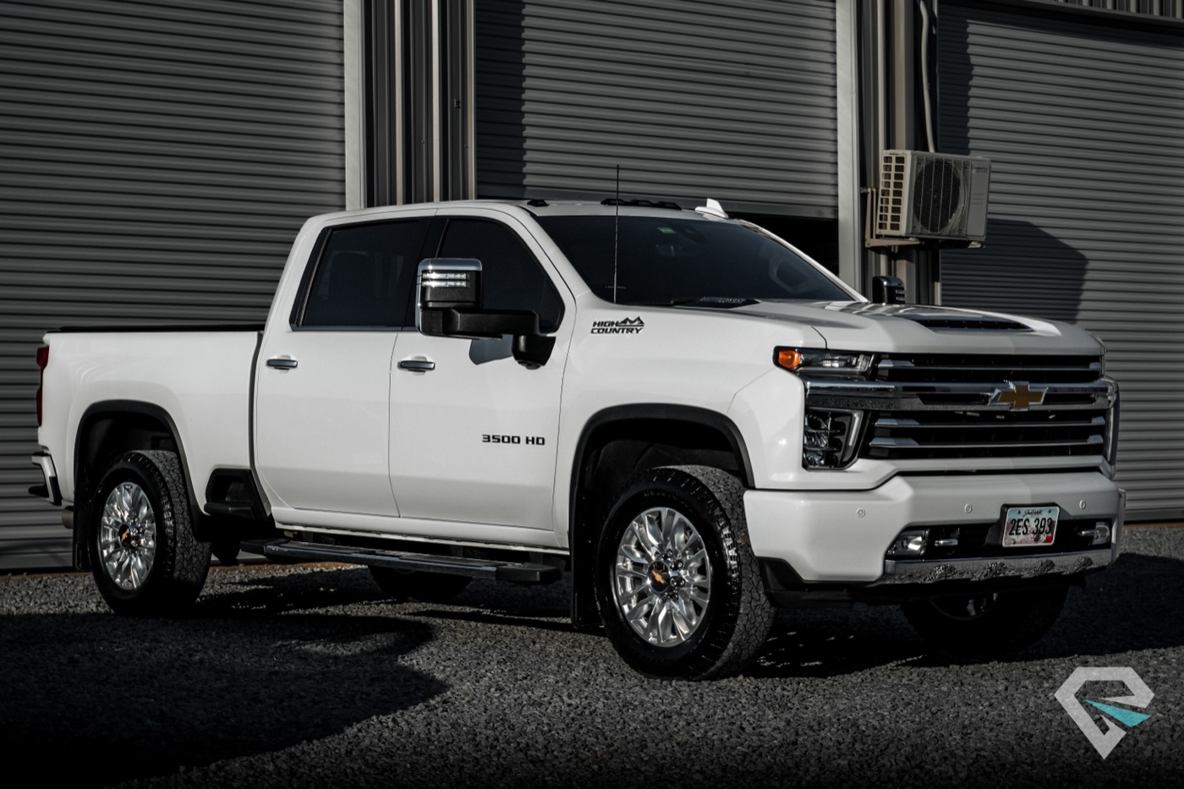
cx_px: 592
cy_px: 394
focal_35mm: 75
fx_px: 2466
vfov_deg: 18.2
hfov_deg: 27.0
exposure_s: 1/4000
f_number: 5.6
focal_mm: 50
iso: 125
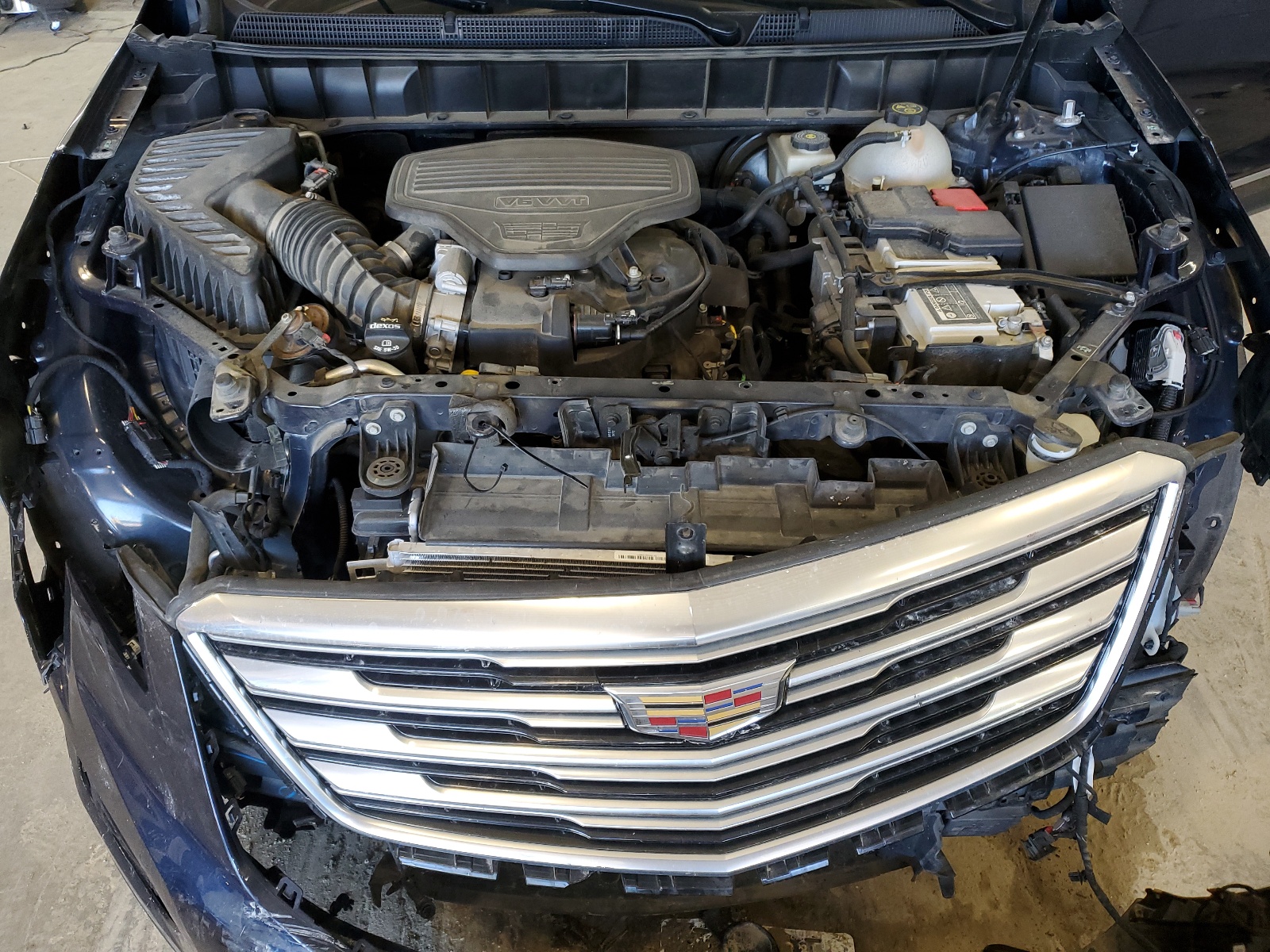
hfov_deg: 67.3
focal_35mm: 26
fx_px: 954
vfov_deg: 53.1
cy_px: 476
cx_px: 635
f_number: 1.5
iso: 92
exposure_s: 1/60.2
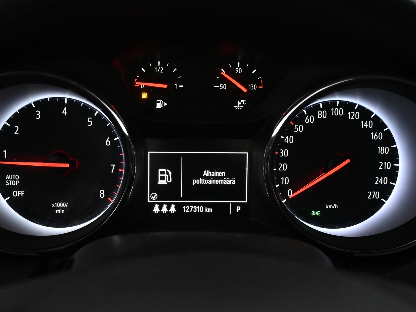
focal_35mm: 40
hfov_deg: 46.8
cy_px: 155
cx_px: 196
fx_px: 481
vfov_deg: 35.9
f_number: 4.2
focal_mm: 24
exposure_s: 1/40
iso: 2800
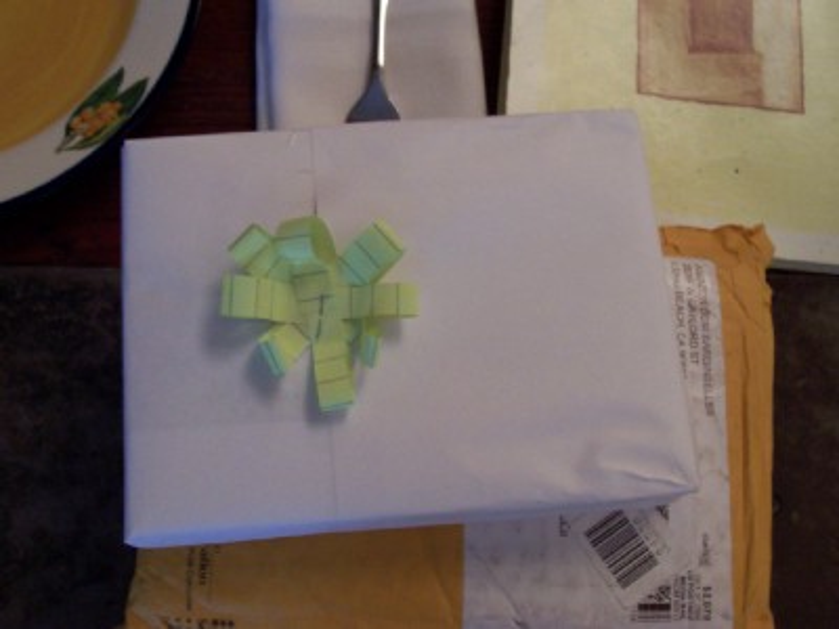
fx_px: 897
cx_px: 420
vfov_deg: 38.7
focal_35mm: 37
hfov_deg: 50.1
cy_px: 314
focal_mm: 5.6
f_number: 2.8
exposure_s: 1/8
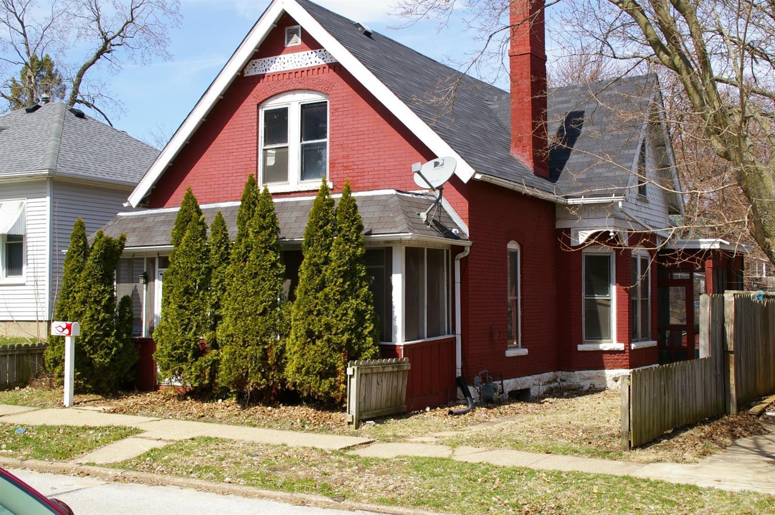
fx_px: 1065
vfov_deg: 27.2
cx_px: 388
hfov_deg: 40.0
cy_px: 258
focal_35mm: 50
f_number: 9.5
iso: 200
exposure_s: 1/250
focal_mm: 33
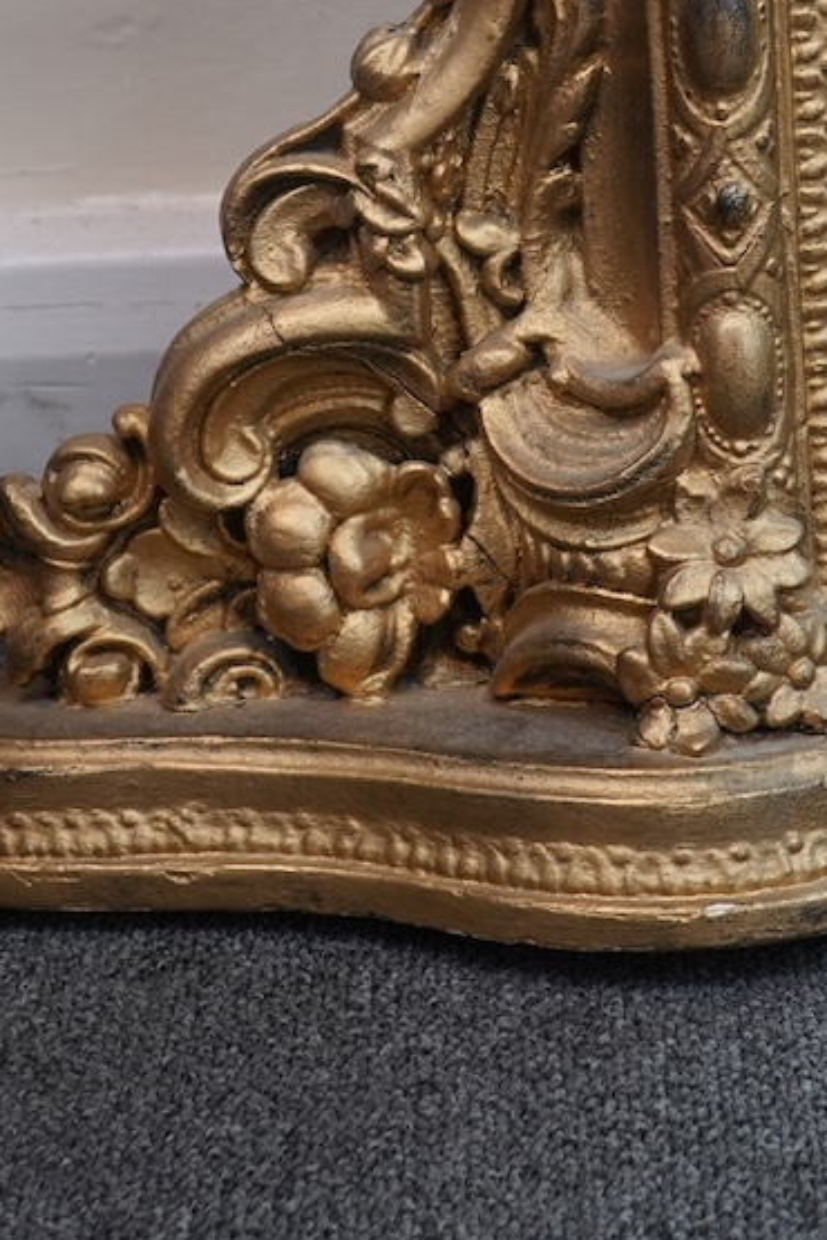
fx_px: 3618
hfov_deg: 13.0
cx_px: 522
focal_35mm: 105
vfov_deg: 18.6
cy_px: -156
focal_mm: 34
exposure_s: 1/50
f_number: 5.6
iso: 800
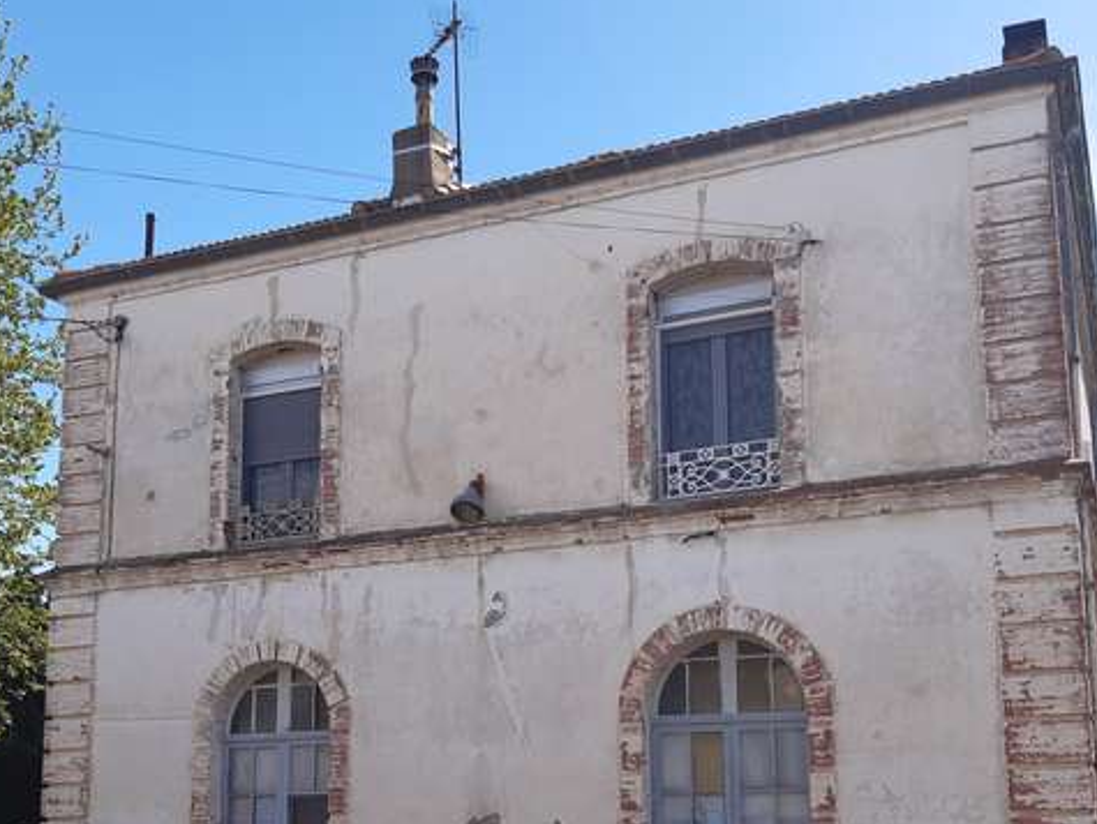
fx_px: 1332
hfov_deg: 44.7
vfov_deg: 33.5
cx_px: 487
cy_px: 646
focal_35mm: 42
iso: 40
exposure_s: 1/1085
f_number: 1.7
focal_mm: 3.92
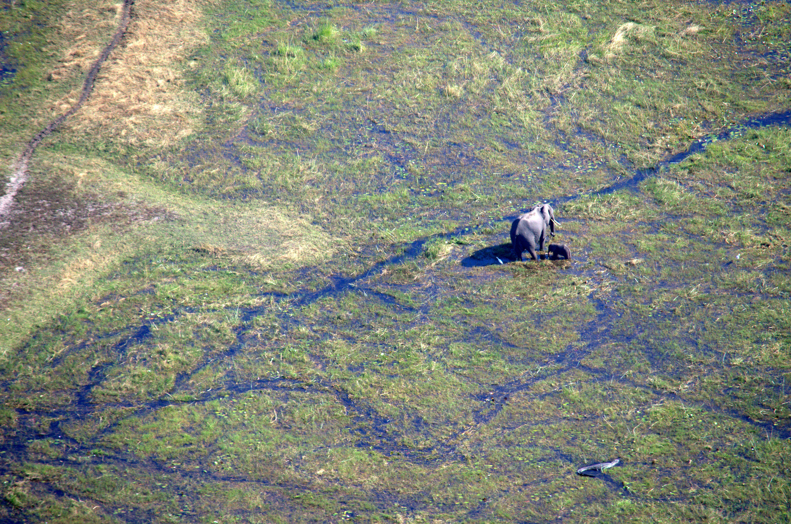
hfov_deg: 5.7
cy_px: 262
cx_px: 396
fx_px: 7894
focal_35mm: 360
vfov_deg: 3.8
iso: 220
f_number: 5.6
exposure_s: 1/500
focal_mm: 240
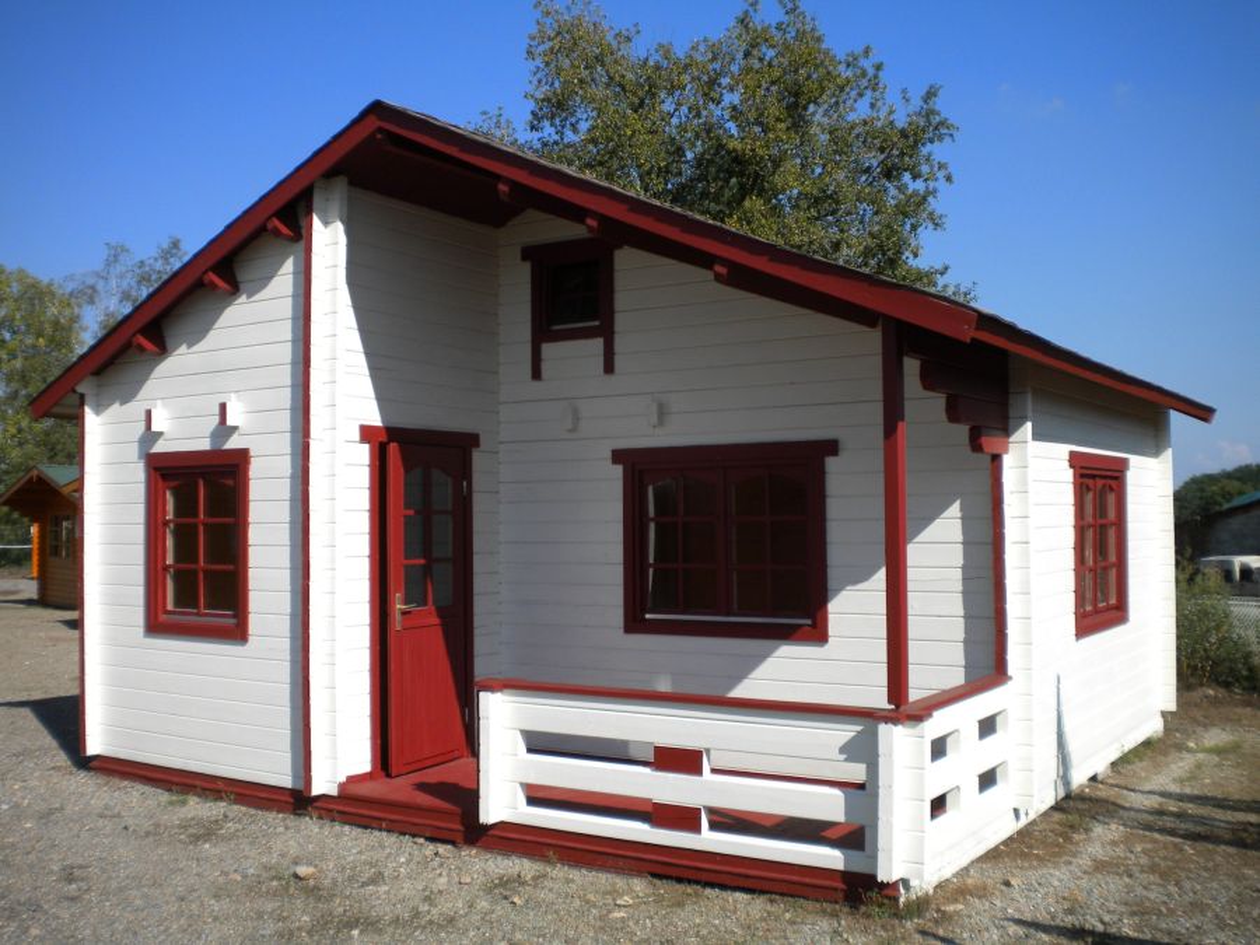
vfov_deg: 40.7
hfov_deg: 52.6
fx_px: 1274
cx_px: 630
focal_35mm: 35
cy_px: 472
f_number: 4.6
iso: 80
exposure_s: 1/821
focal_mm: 6.3
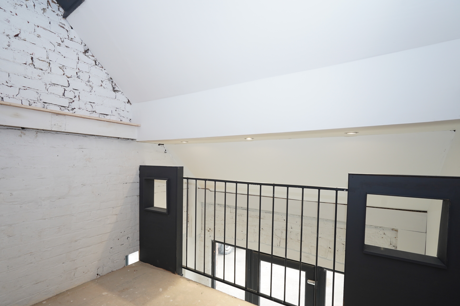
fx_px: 230
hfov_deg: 89.7
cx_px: 208
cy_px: 171
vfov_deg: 67.1
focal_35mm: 18
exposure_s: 1/25
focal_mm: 16
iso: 1000
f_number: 6.3
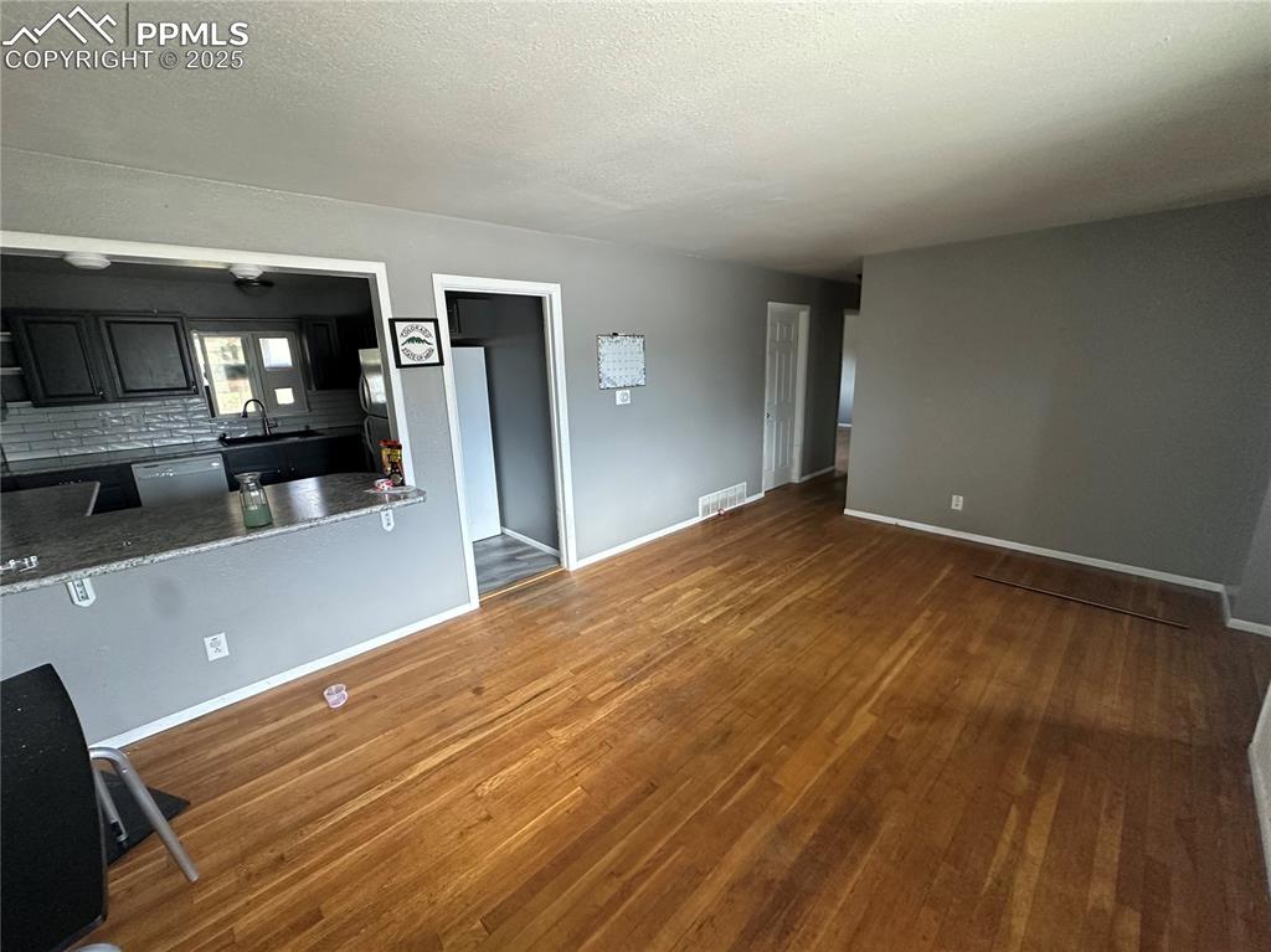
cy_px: 476
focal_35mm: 14
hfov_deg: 102.1
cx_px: 636
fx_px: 514
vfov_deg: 85.6
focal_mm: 2.22
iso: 320
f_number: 2.2
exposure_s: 1/96
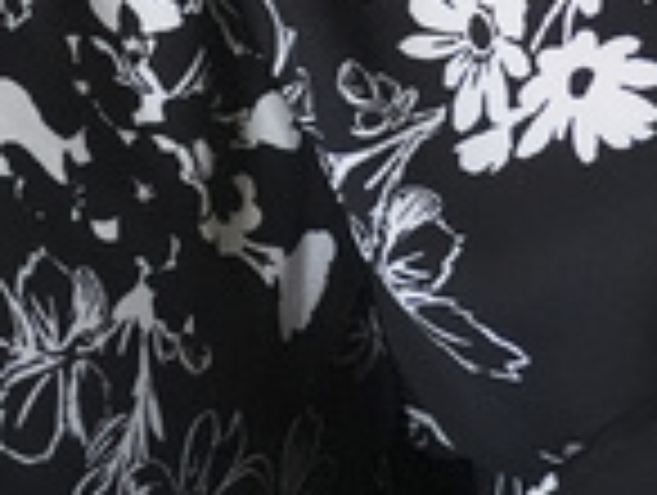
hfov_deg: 10.3
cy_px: -70
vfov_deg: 8.1
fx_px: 3460
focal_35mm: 182
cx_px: -464
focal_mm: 27
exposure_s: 1/60
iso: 8000
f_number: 3.2
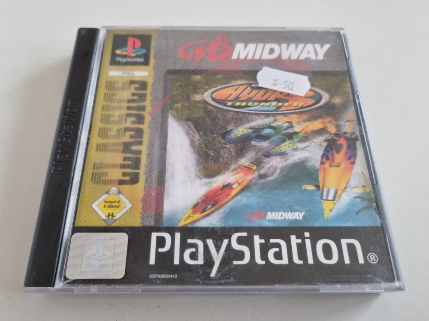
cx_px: 214
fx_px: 322
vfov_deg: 53.1
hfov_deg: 67.3
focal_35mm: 26
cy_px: 160
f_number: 1.8
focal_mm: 5.4
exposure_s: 1/100
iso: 250
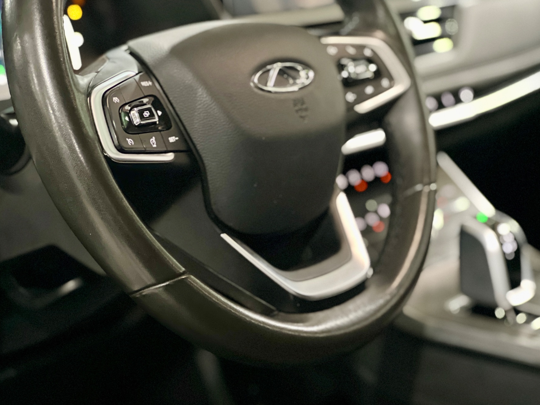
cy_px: 193
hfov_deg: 23.3
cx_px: 278
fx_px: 1310
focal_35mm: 84
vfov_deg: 17.6
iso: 1000
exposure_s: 1/15
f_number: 2.8
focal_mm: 9
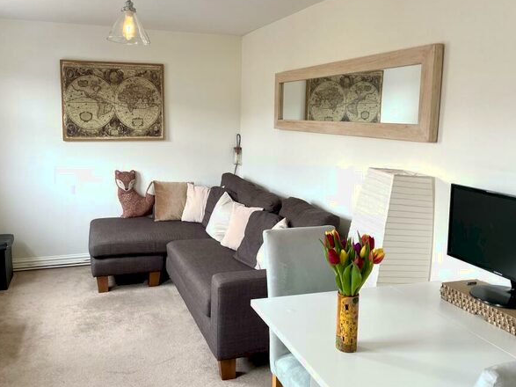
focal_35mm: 31
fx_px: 462
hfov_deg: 58.1
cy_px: 175
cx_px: 220
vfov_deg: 45.4
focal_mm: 4.2
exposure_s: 1/100
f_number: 1.6
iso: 80
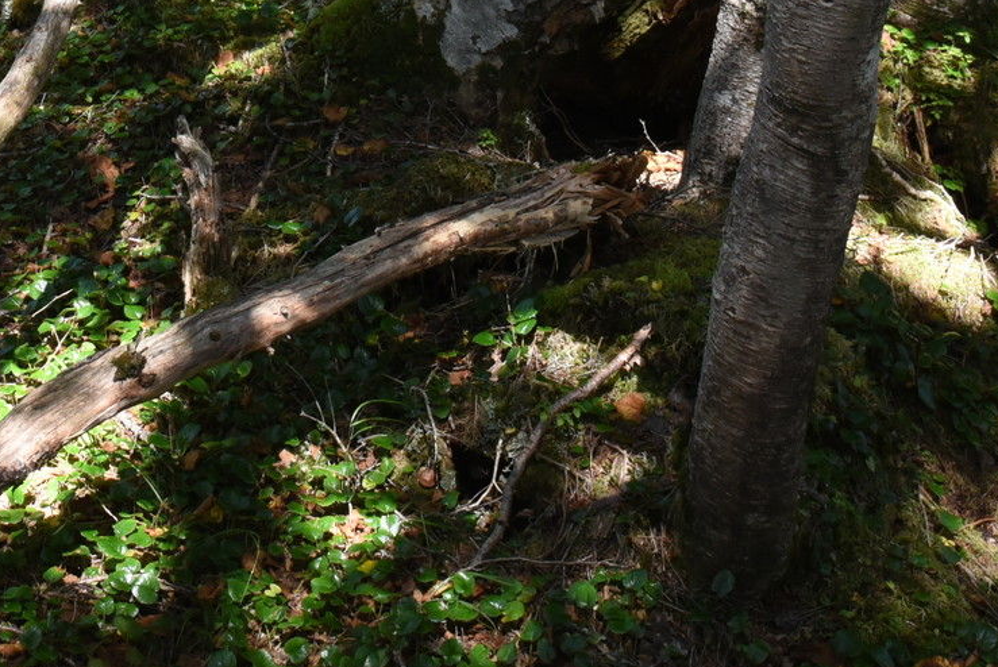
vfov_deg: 18.5
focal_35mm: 70
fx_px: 1942
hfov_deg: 28.0
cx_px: 141
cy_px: -123
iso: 1800
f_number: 13
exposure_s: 1/60
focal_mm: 27
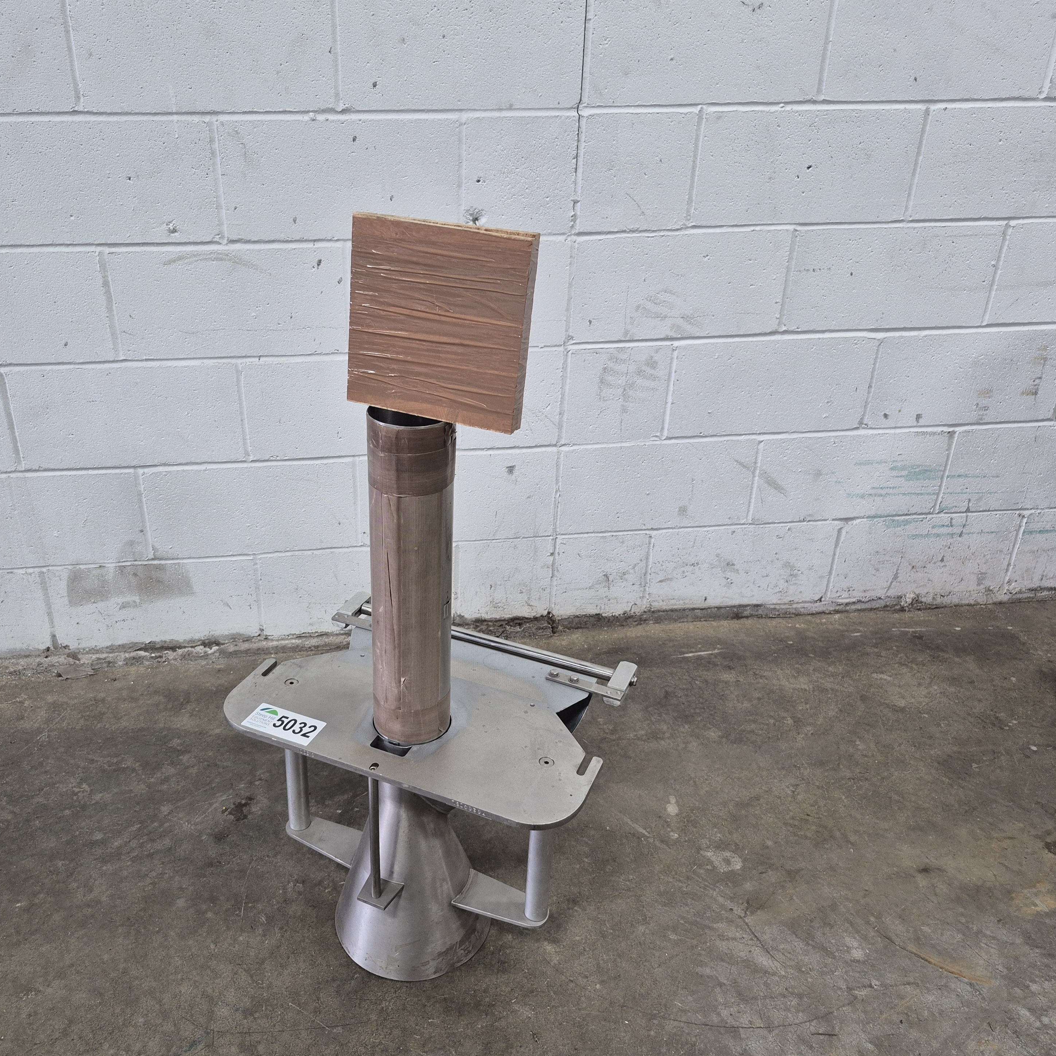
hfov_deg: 56.9
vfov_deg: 57.3
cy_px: 534
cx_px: 431
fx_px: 966
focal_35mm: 28
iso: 250
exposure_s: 1/120
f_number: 1.8
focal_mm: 5.4
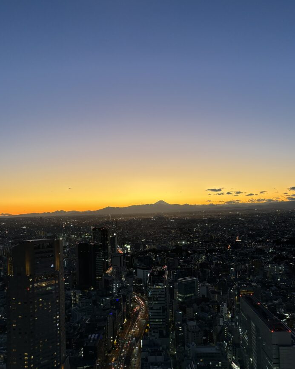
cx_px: 146
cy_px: 203
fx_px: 327
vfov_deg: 58.6
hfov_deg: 48.5
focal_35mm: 30
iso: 125
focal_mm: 5.96
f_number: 1.6
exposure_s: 1/60
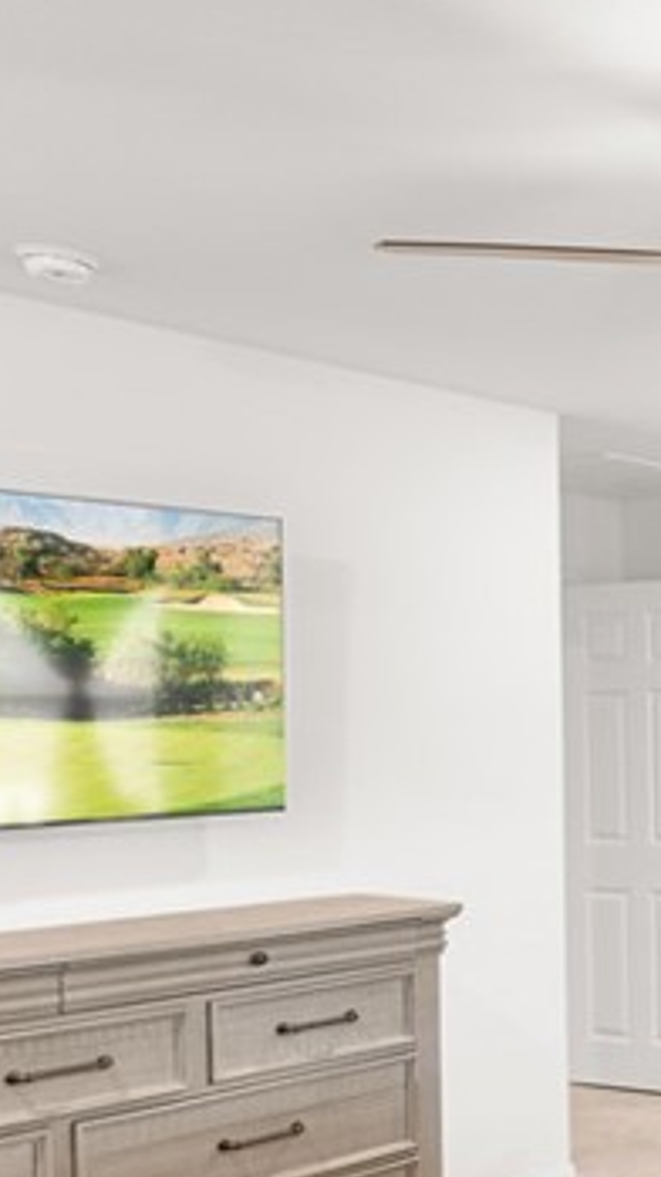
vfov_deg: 47.0
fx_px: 1341
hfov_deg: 19.9
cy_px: 730
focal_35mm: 43
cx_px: 1204
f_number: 8
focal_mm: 14
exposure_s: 1/4
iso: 4000
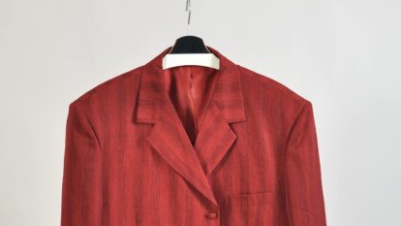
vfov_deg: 14.1
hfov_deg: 25.4
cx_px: 201
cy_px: 257
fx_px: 891
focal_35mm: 84
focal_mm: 35
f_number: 6.3
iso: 200
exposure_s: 1/125
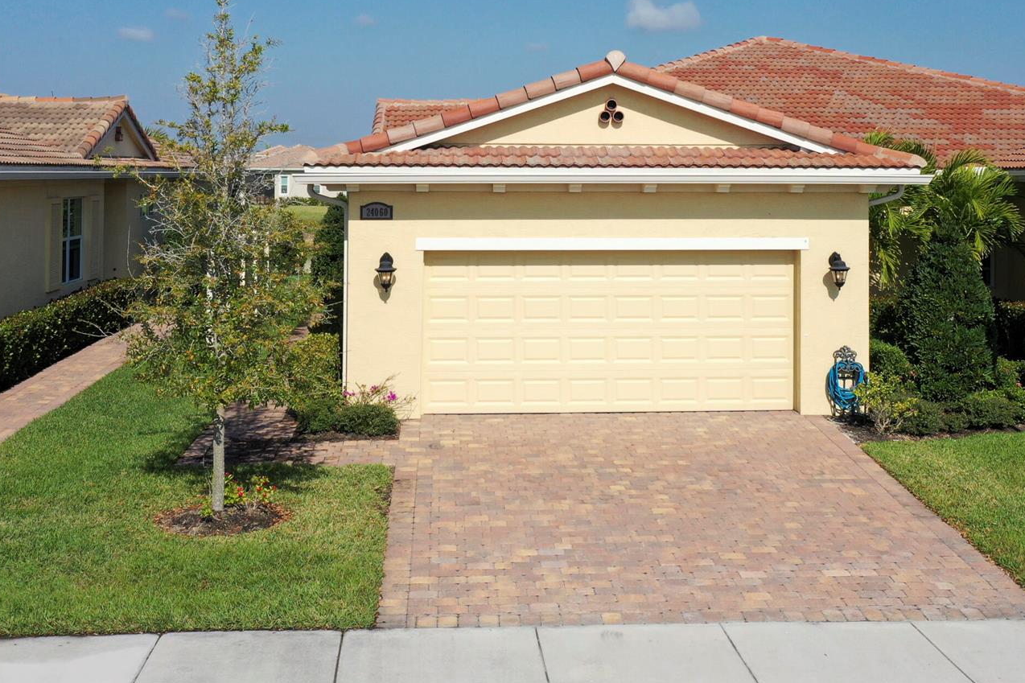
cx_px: 624
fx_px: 1281
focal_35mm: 45
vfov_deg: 29.6
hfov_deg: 43.4
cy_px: 205
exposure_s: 1/1000
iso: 100
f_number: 5
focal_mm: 10.26
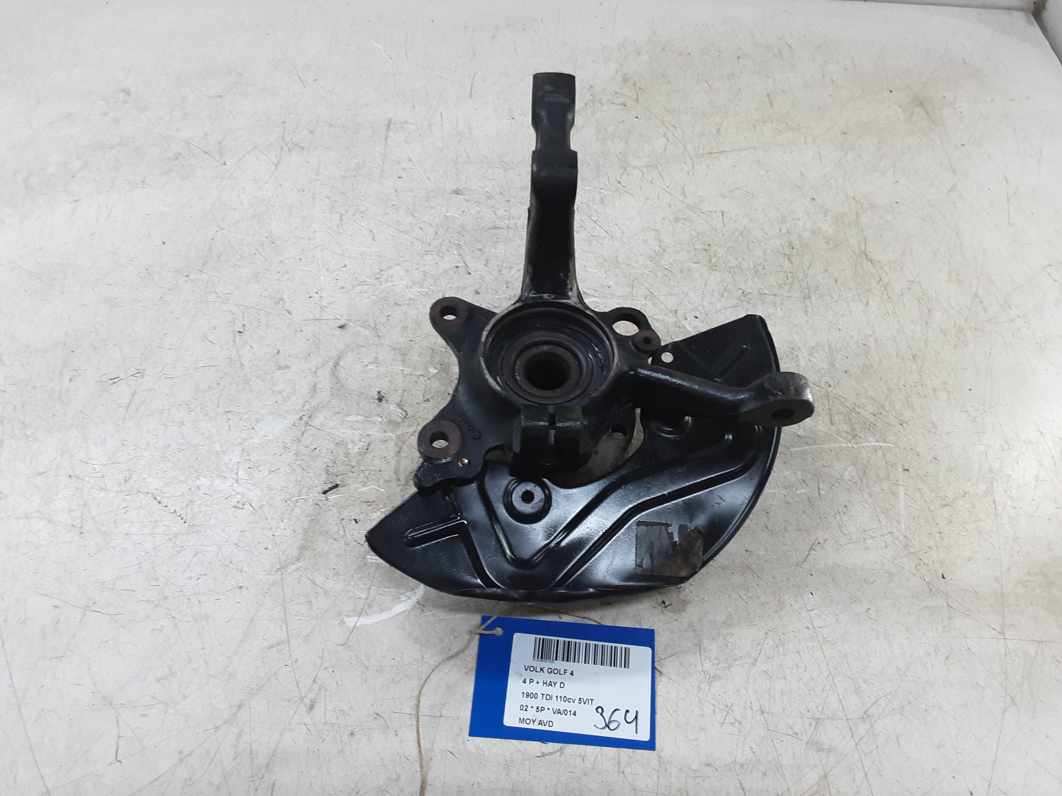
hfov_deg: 65.3
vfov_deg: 51.4
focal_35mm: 27
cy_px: 398
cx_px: 531
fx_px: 828
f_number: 1.9
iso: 100
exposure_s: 1/50
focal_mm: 2.91
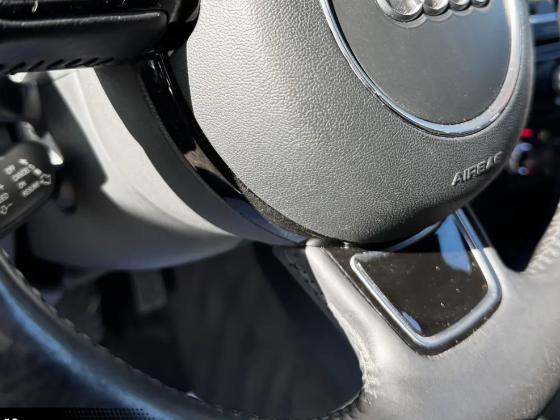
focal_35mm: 35
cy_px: 130
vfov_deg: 40.1
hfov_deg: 52.6
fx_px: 566
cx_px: 290
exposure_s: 1/343
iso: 80
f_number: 1.78
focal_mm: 6.76
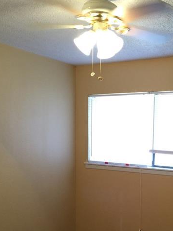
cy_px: 179
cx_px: 135
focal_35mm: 47
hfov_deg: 30.2
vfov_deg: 39.2
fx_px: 313
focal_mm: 4.15
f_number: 2.2
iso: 64
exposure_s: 1/15
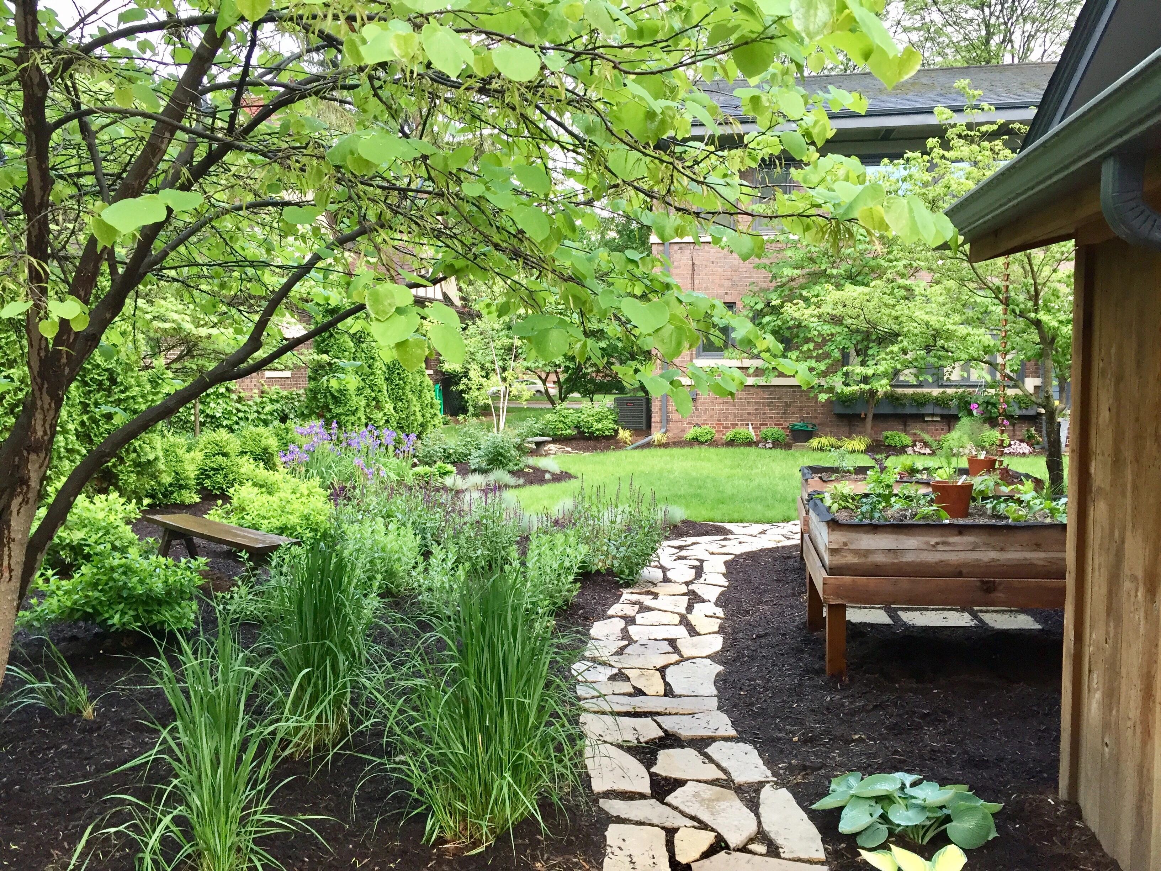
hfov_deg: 61.7
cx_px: 580
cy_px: 436
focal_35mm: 29
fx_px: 973
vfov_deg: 48.2
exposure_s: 1/30
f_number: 2.2
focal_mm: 4.15
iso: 80
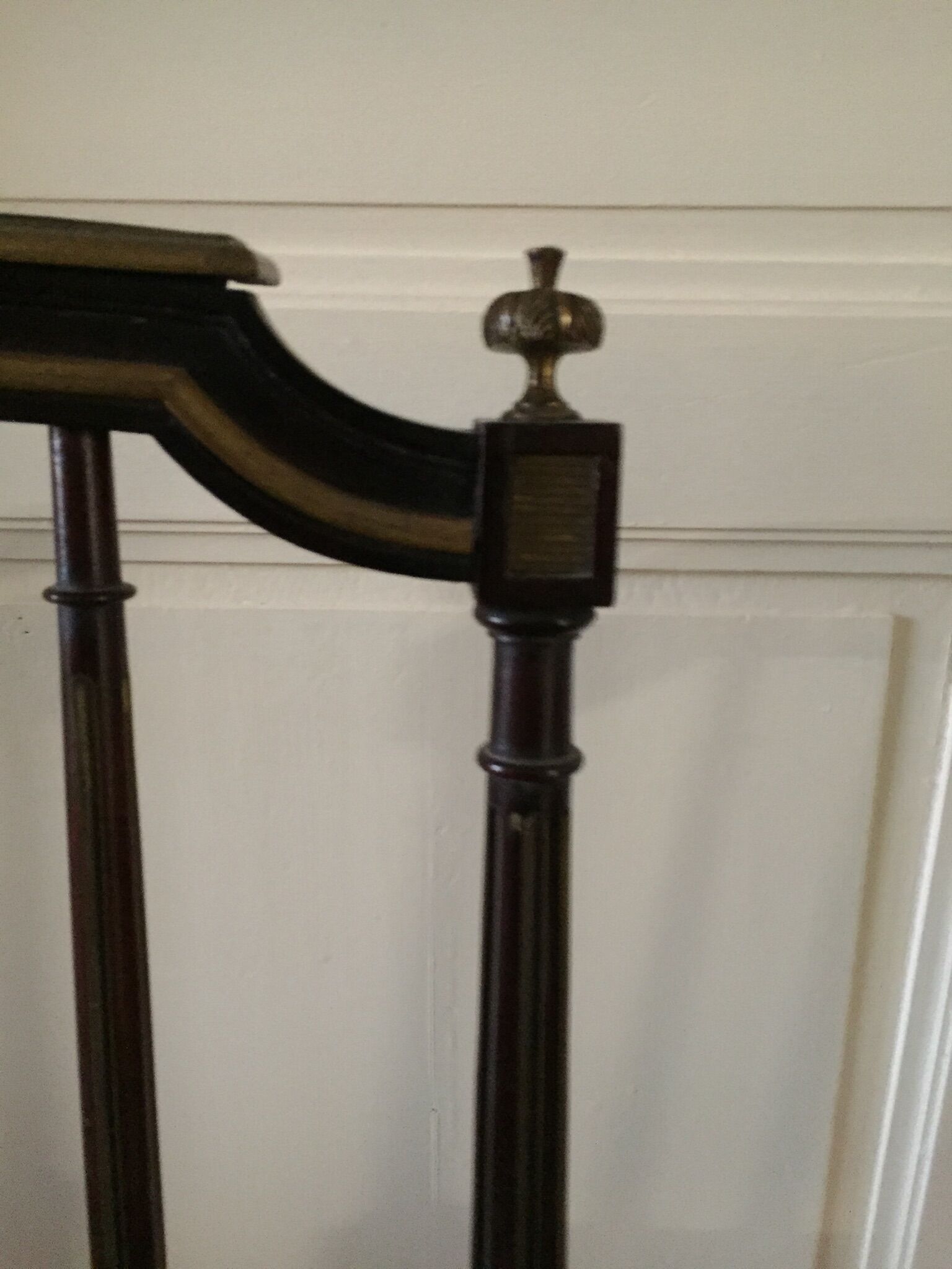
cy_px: 634
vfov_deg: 61.7
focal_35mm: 29
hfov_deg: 48.2
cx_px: 476
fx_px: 1063
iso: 640
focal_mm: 4.15
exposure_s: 1/17
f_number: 2.2
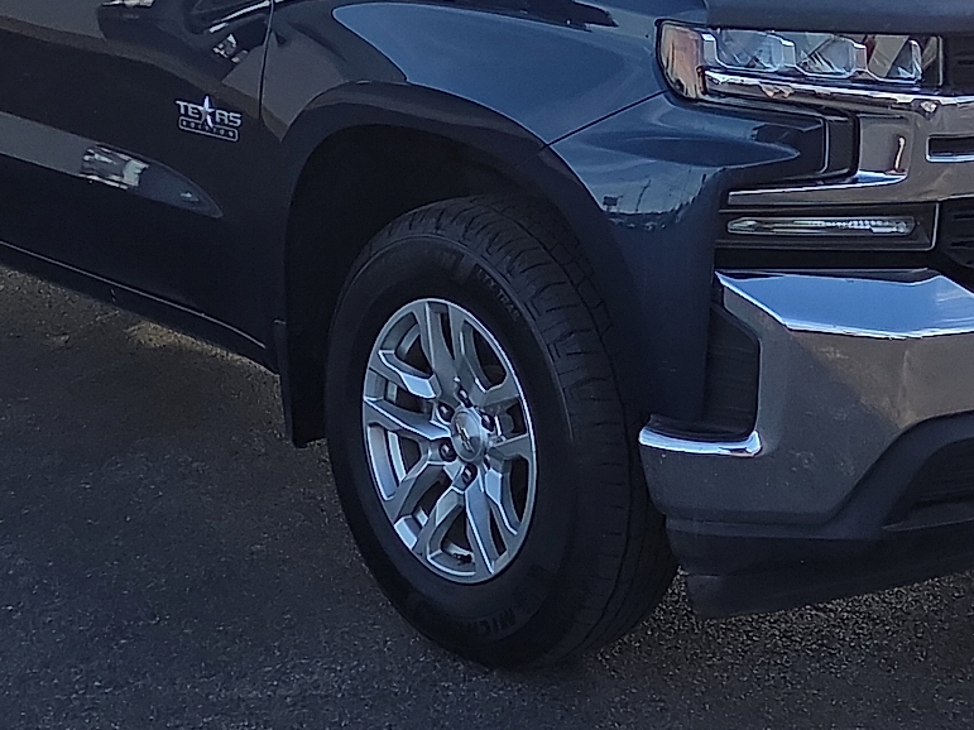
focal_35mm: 83
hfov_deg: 23.6
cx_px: 475
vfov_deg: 17.6
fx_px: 2335
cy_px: 99
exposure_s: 1/2000
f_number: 1.8
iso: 25
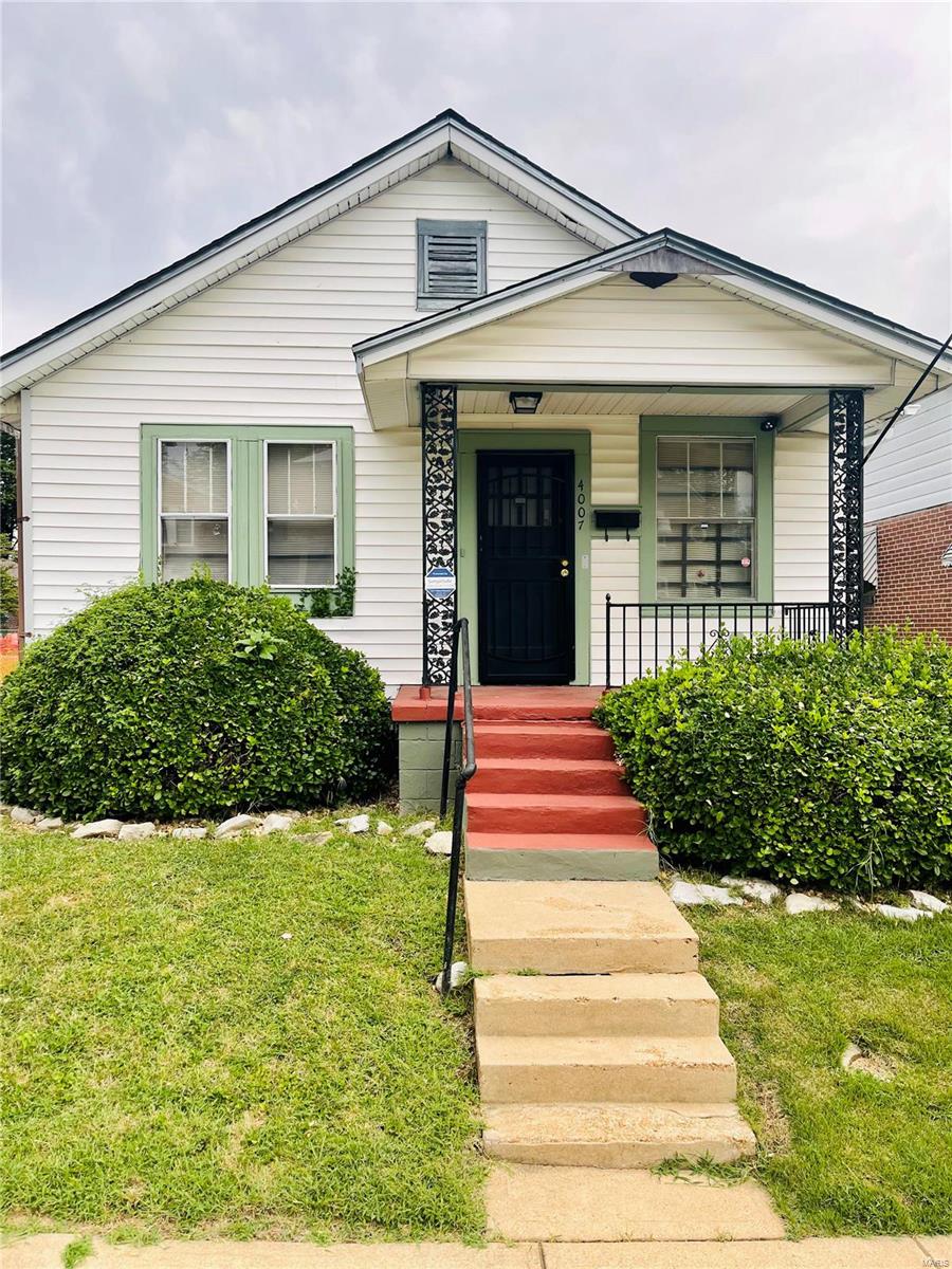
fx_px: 953
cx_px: 476
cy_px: 634
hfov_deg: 53.1
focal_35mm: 26
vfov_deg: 67.3
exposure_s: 1/243
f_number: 1.6
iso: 32
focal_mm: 5.1
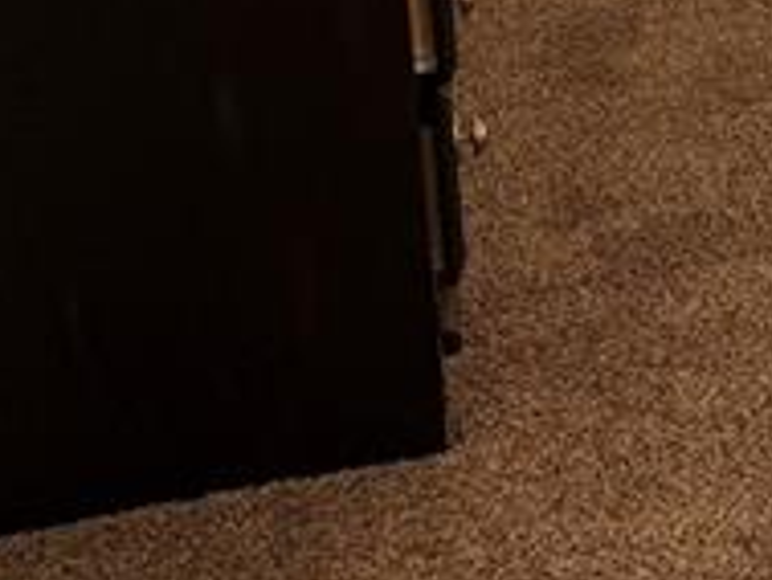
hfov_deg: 11.9
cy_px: -451
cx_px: 1908
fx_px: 2901
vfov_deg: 10.7
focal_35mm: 130
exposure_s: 1/60
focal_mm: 6.76
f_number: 1.78
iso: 125
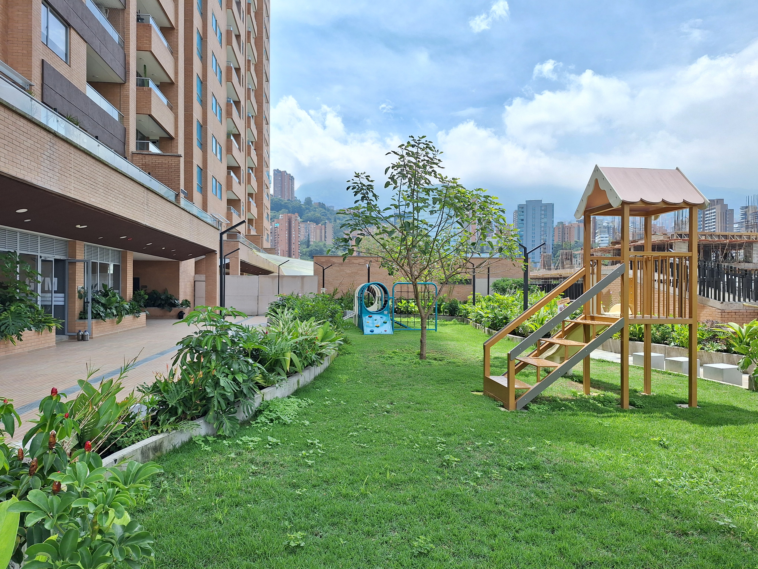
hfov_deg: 73.9
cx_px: 379
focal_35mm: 23
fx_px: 504
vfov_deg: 58.9
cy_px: 284
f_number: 1.8
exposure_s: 1/1245
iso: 40
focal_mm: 5.54
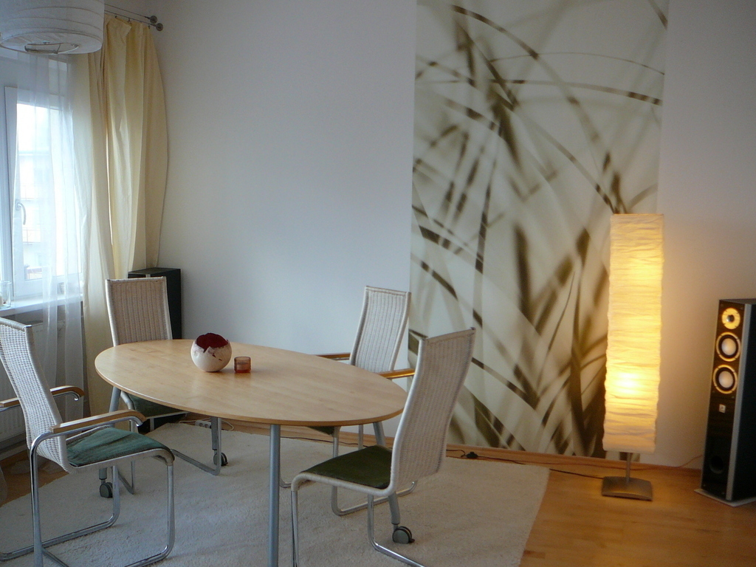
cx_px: 378
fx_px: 764
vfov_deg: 40.7
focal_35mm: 35
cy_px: 284
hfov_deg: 52.6
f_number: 2.8
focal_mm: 5.2
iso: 100
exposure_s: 1/40
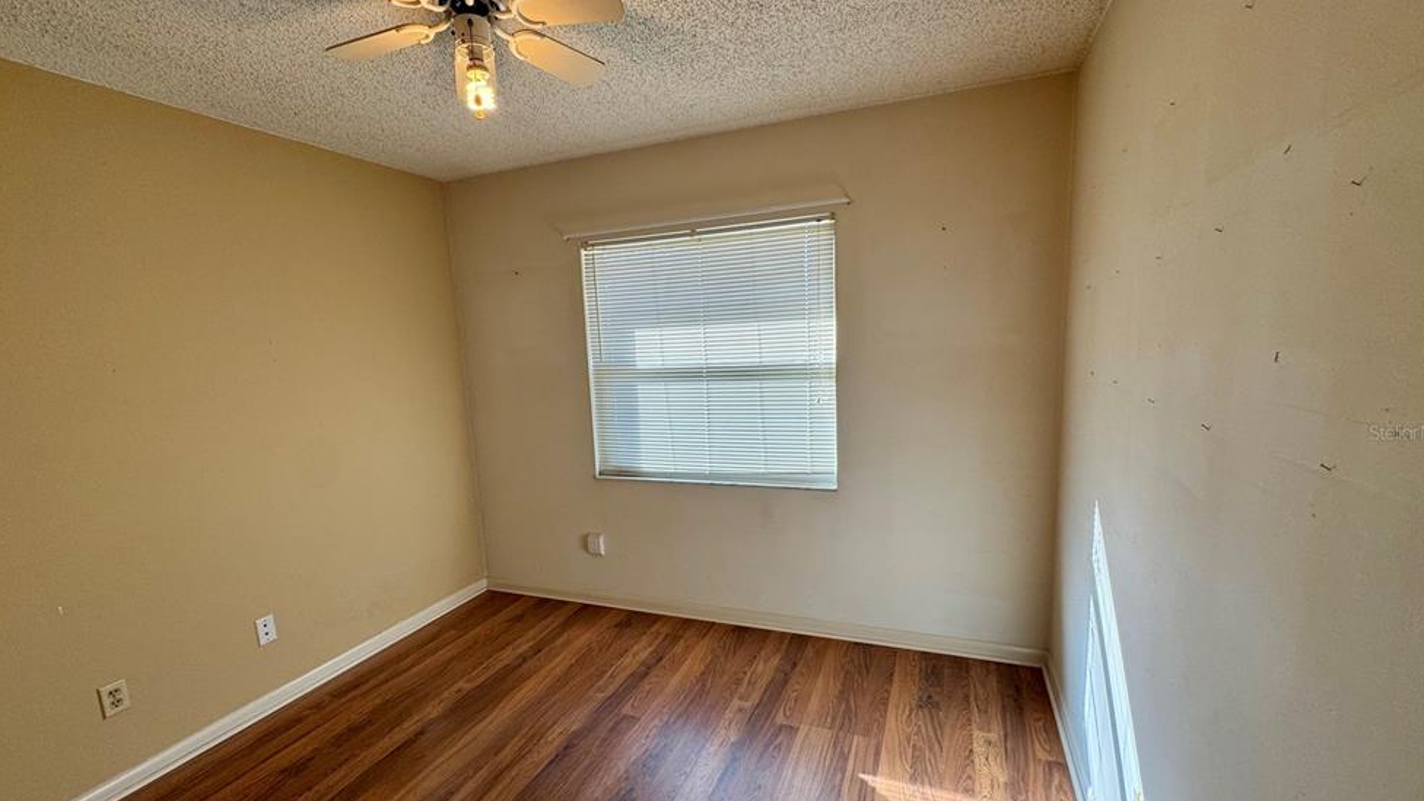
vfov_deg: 67.0
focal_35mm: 16
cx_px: 711
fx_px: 604
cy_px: 432
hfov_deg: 99.4
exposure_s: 1/120
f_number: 2.2
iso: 80
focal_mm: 2.22
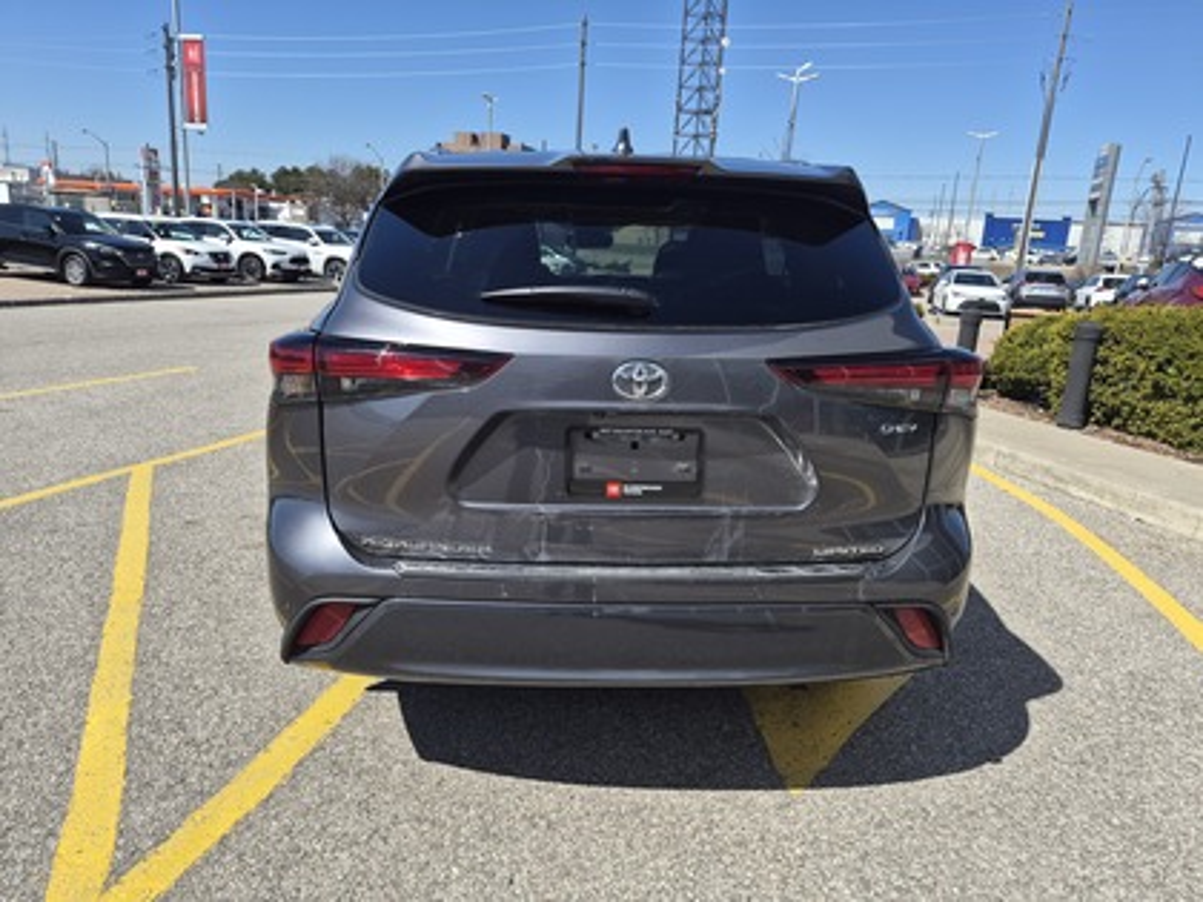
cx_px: 602
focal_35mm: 23
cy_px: 451
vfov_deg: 58.9
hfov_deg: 73.9
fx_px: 799
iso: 80
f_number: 1.8
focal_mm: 5.4
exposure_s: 1/5376
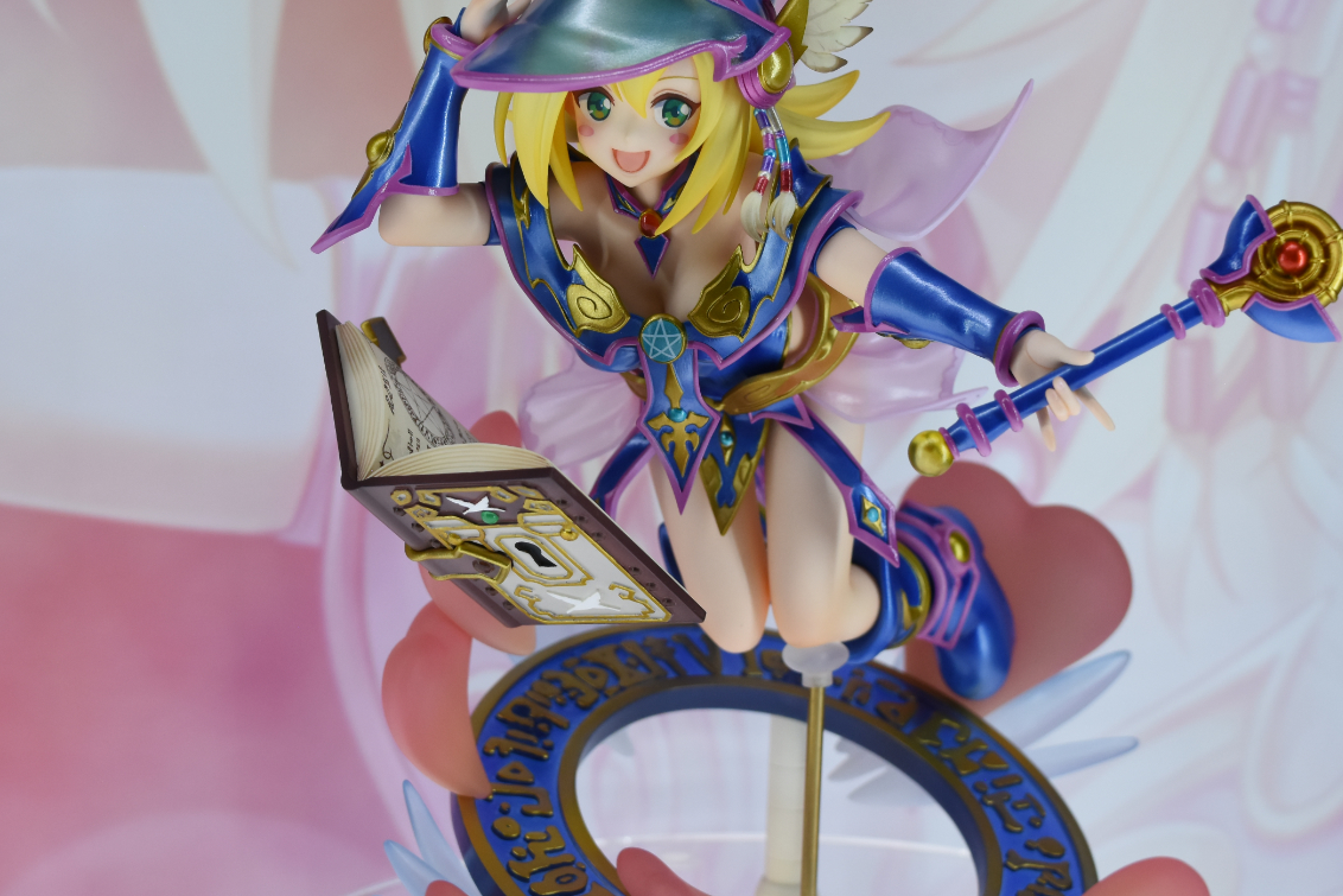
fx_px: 2723
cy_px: 433
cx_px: 673
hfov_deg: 27.7
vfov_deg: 18.7
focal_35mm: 73
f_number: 8
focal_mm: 34
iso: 640
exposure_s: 1/200
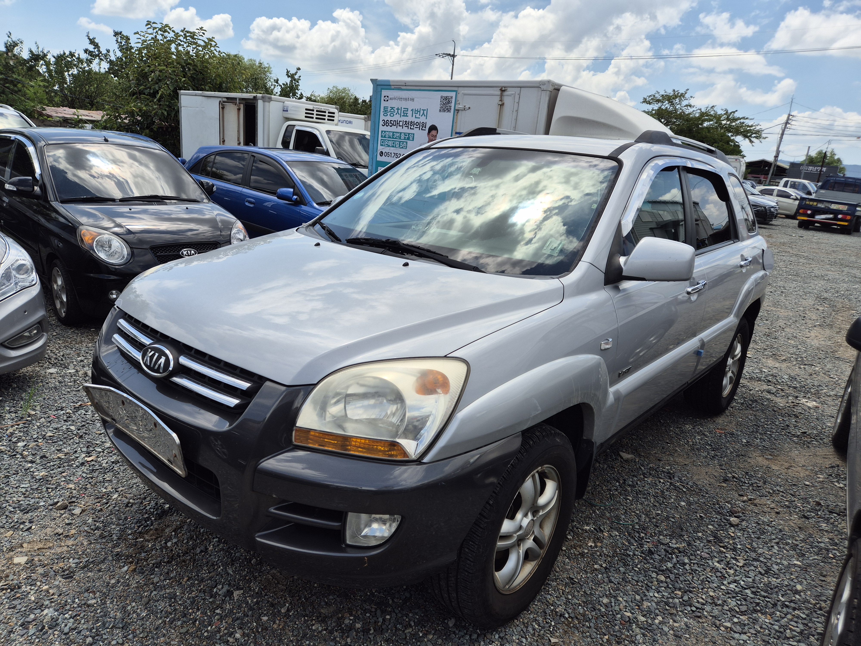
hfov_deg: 73.9
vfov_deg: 58.9
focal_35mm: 23
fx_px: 572
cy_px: 323
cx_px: 430
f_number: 1.8
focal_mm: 5.4
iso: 25
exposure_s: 1/2320
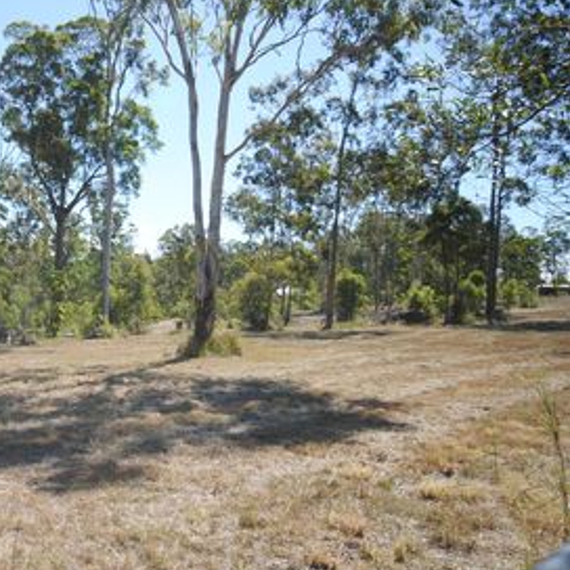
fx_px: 820
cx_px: 80
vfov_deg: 38.3
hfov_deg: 36.4
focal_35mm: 44
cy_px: 322
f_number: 7.1
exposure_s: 1/200
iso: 100
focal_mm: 20
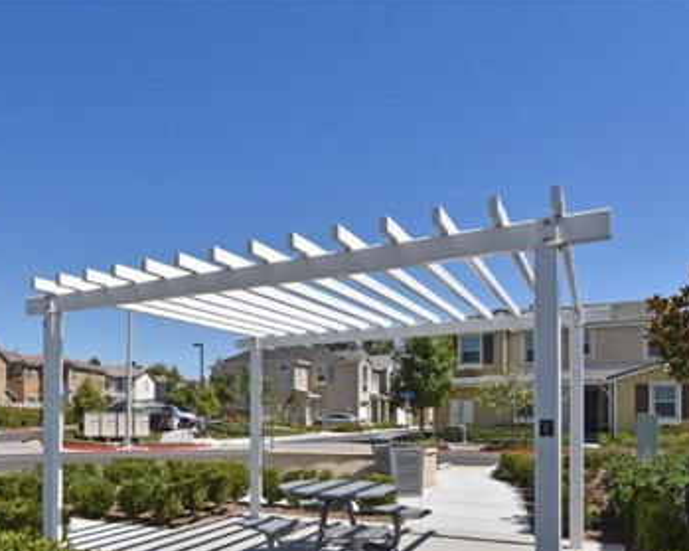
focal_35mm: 31
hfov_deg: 55.2
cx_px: 195
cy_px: 418
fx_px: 632
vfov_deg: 45.4
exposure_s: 1/500
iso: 200
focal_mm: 18
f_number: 11
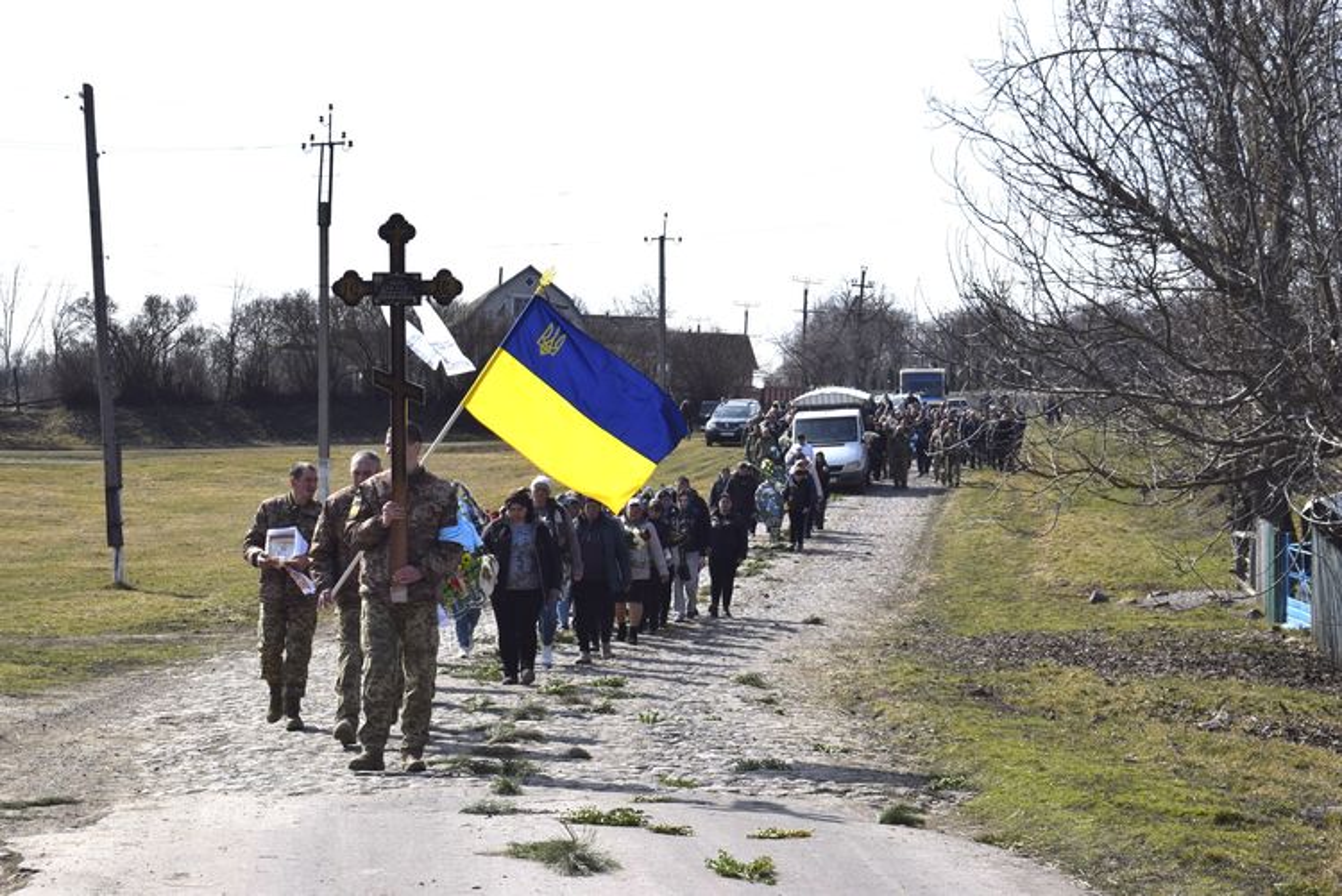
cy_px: 448
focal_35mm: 82
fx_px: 3077
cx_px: 671
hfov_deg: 24.6
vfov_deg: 16.6
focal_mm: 55
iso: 100
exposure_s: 1/200
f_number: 11
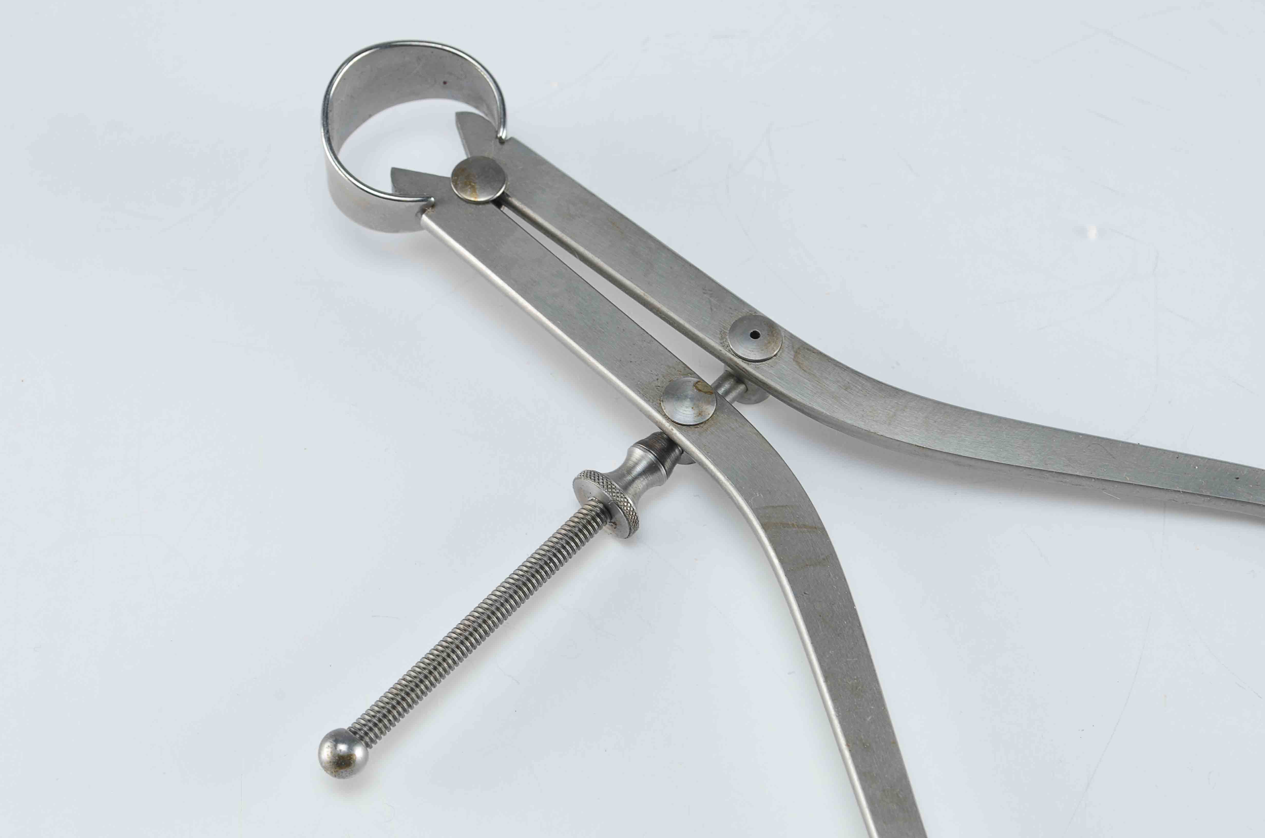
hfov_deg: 24.7
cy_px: 419
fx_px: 2893
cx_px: 632
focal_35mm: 82
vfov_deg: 16.5
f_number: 11
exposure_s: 1/80
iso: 100
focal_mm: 55
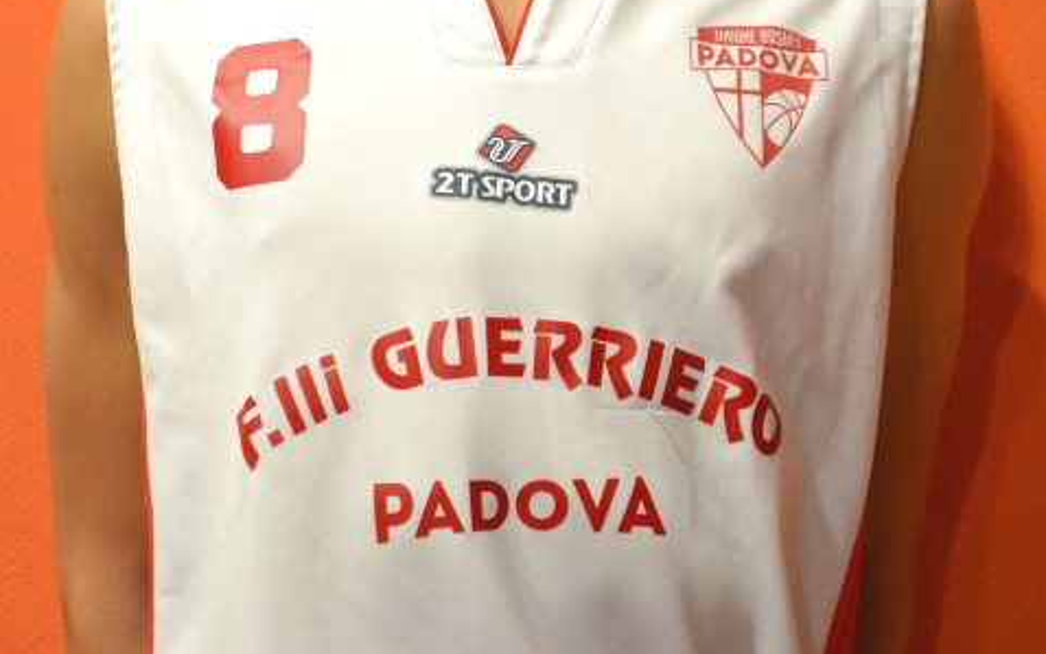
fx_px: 4334
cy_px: -81
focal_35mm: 152
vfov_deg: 8.6
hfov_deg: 13.8
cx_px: 523
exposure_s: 1/50
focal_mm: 66
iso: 3200
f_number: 5.3
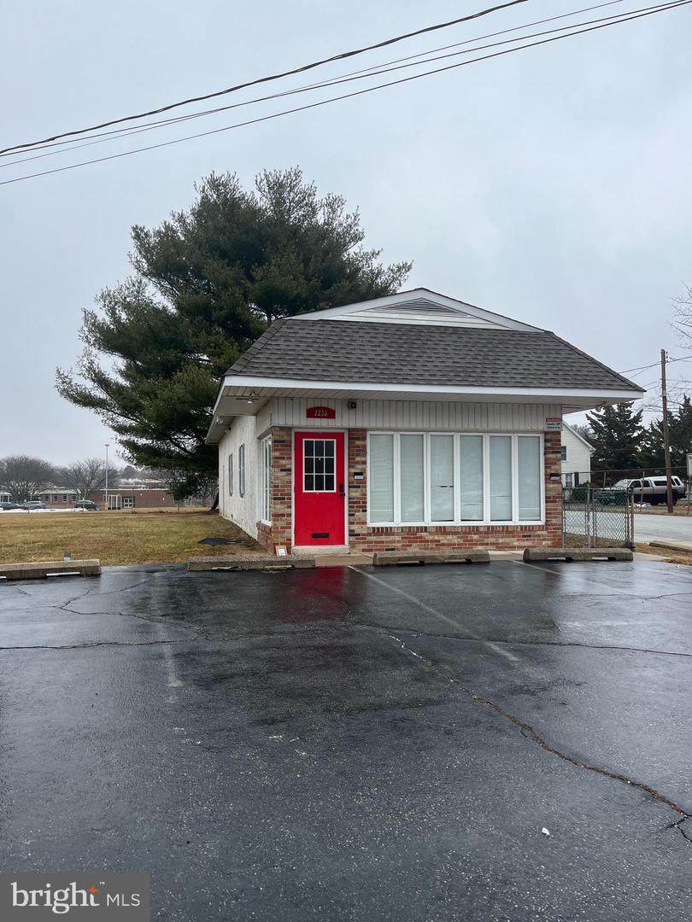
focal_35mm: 26
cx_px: 346
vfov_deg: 67.3
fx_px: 693
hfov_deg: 53.1
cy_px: 461
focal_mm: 5.1
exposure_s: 1/676
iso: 50
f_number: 1.6
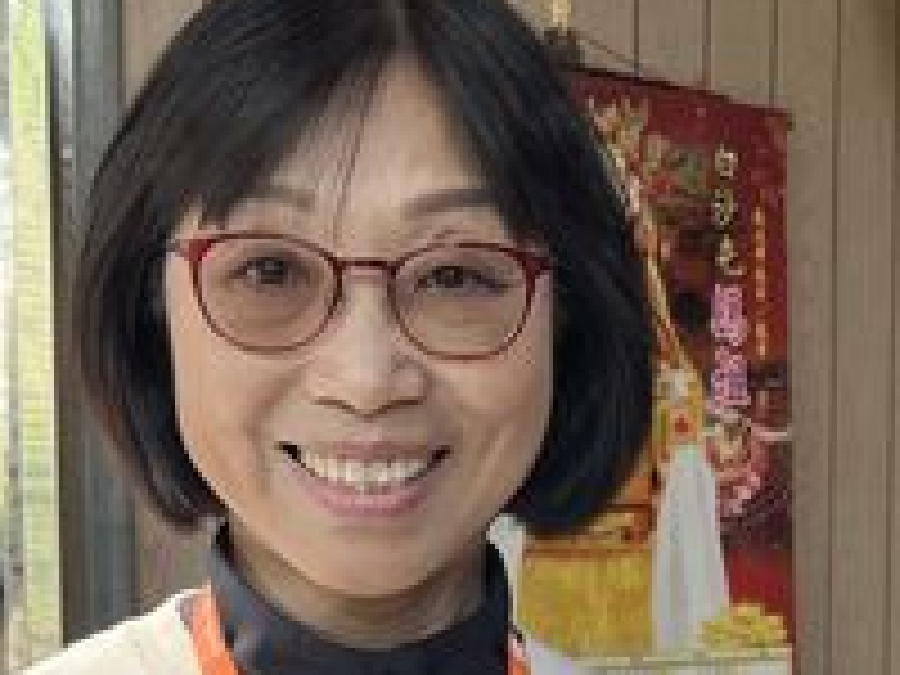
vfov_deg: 18.1
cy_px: 770
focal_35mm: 78
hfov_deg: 25.0
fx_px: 2028
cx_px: 554
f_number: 1.5
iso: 32
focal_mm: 5.7
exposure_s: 1/120
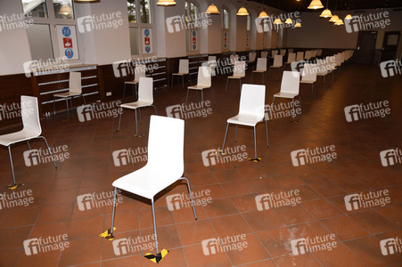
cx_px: 201
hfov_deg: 73.8
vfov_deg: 53.1
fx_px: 268
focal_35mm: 24
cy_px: 134
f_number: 6.3
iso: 1600
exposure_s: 1/125
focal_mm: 24
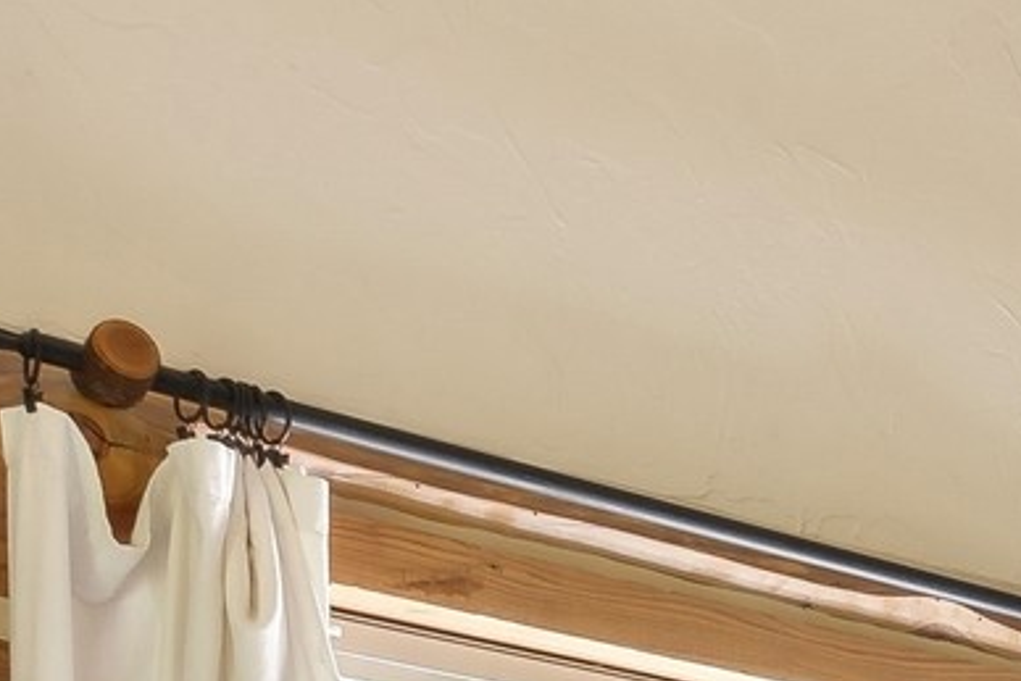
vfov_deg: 13.5
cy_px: 1433
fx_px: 2383
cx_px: 1595
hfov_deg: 20.3
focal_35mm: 84
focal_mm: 10
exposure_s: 1/25
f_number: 6.3
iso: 100
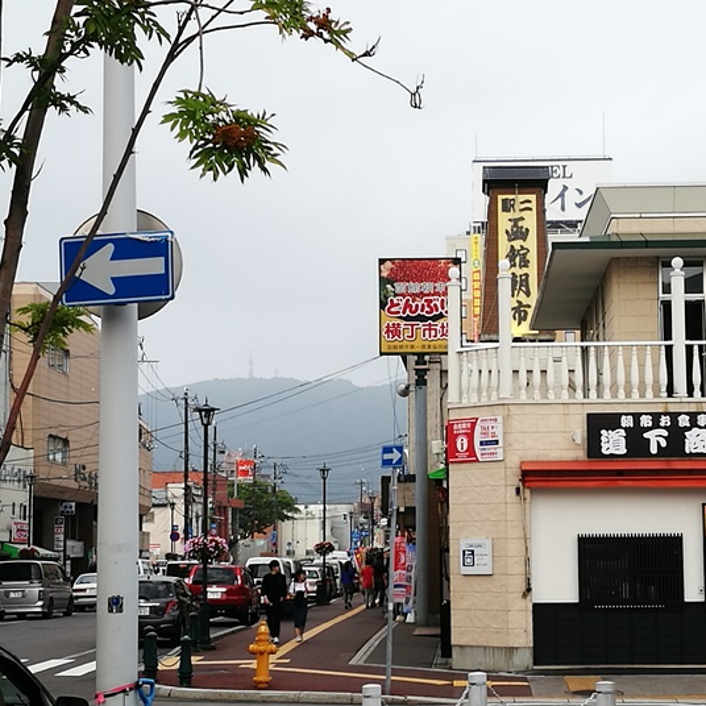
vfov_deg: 19.5
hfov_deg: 19.5
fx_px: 2054
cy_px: 352
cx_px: 466
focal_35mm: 89
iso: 50
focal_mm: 4.5
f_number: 2.2
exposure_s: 1/311
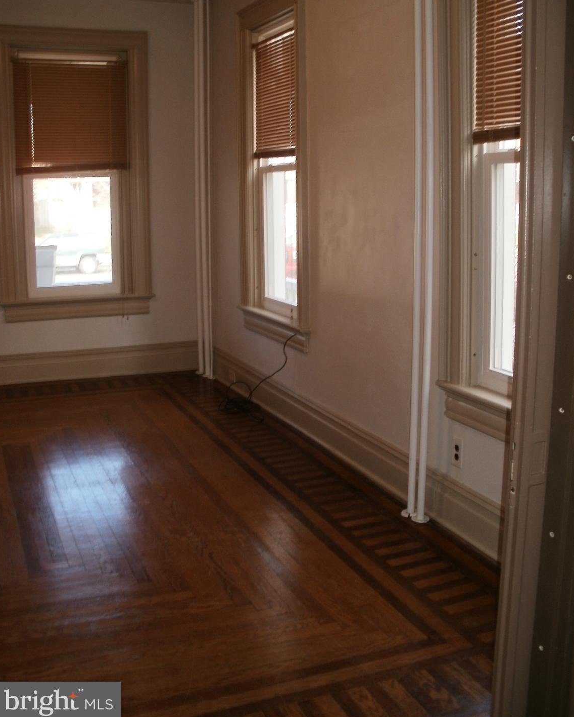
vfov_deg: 47.9
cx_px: 286
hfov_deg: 39.2
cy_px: 335
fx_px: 807
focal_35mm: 38
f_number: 3.5
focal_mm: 6.3
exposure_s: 1/30
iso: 100
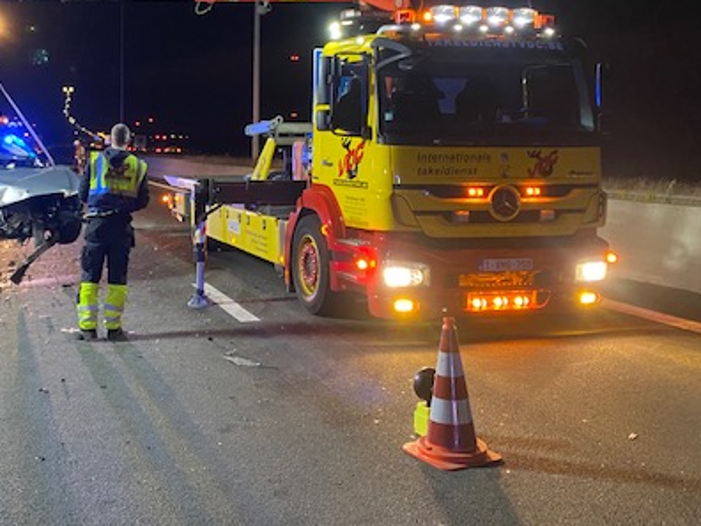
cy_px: 161
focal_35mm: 42
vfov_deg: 33.9
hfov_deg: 43.8
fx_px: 851
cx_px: 207
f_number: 1.8
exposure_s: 1/33
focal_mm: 4.25
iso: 640
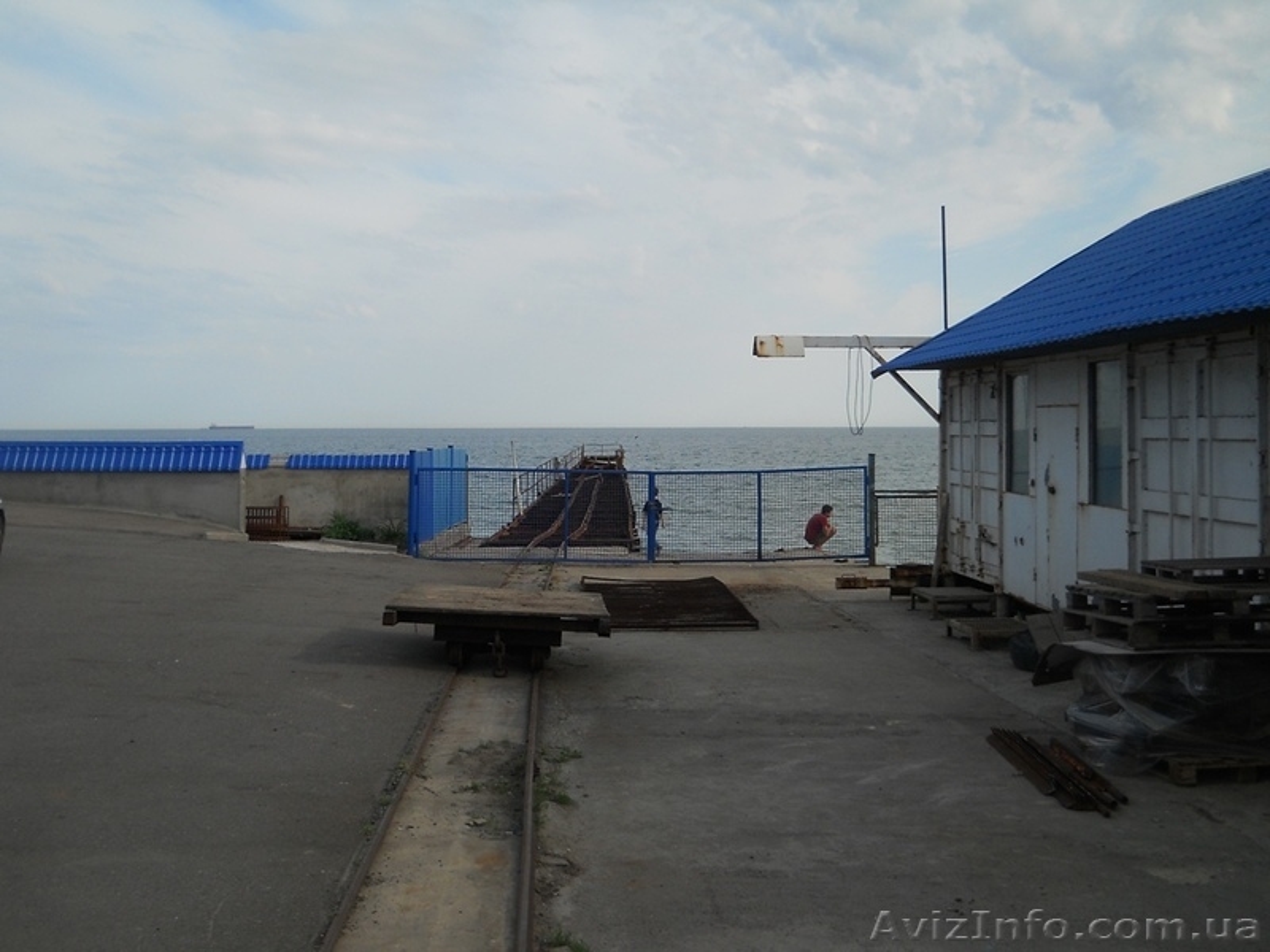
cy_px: 476
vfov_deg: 35.1
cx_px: 635
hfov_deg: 45.8
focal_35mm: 41
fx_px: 1504
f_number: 5.5
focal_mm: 6.72
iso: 80
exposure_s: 1/320
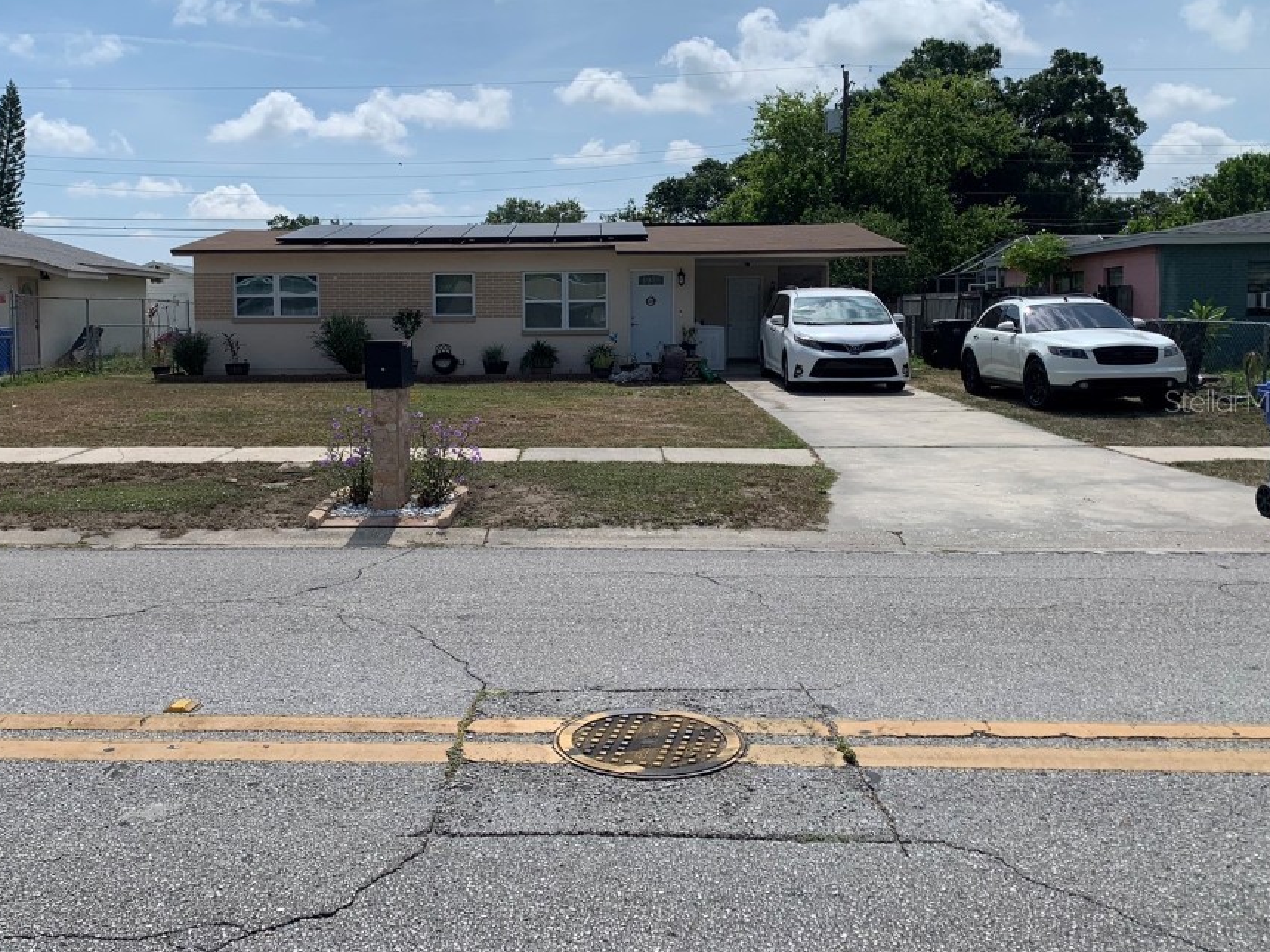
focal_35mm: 31
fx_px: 1137
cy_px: 401
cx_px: 547
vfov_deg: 45.3
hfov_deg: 58.1
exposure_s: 1/5128
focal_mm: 4.25
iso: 25
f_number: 1.8
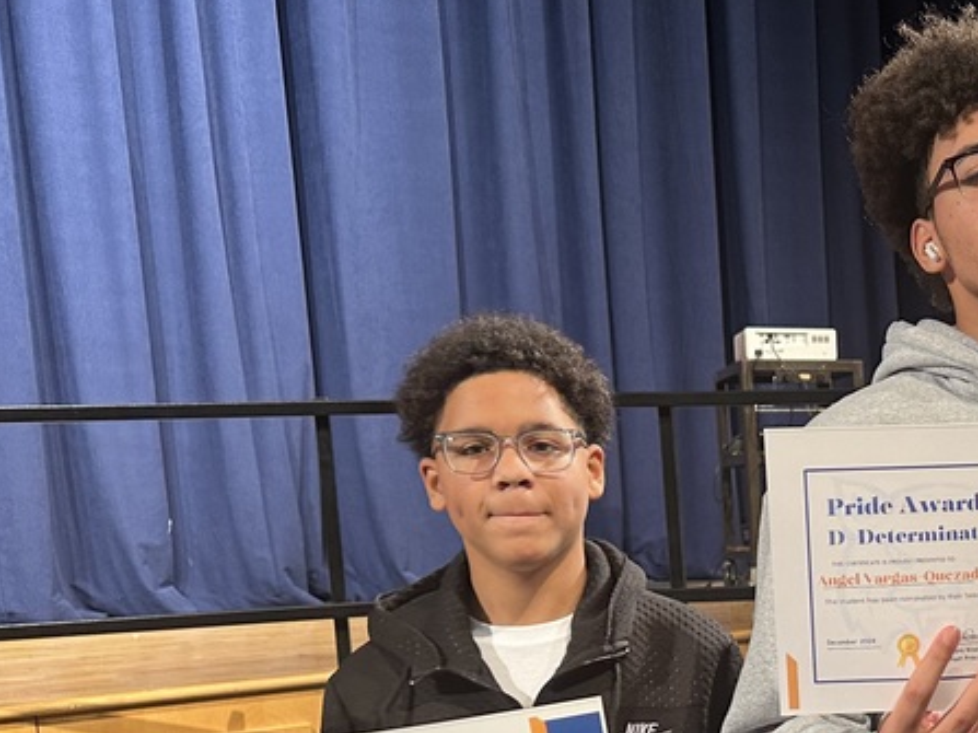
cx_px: 967
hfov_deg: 32.3
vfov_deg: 25.4
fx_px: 1553
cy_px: 707
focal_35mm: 55
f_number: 1.78
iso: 250
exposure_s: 1/60
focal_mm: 6.86
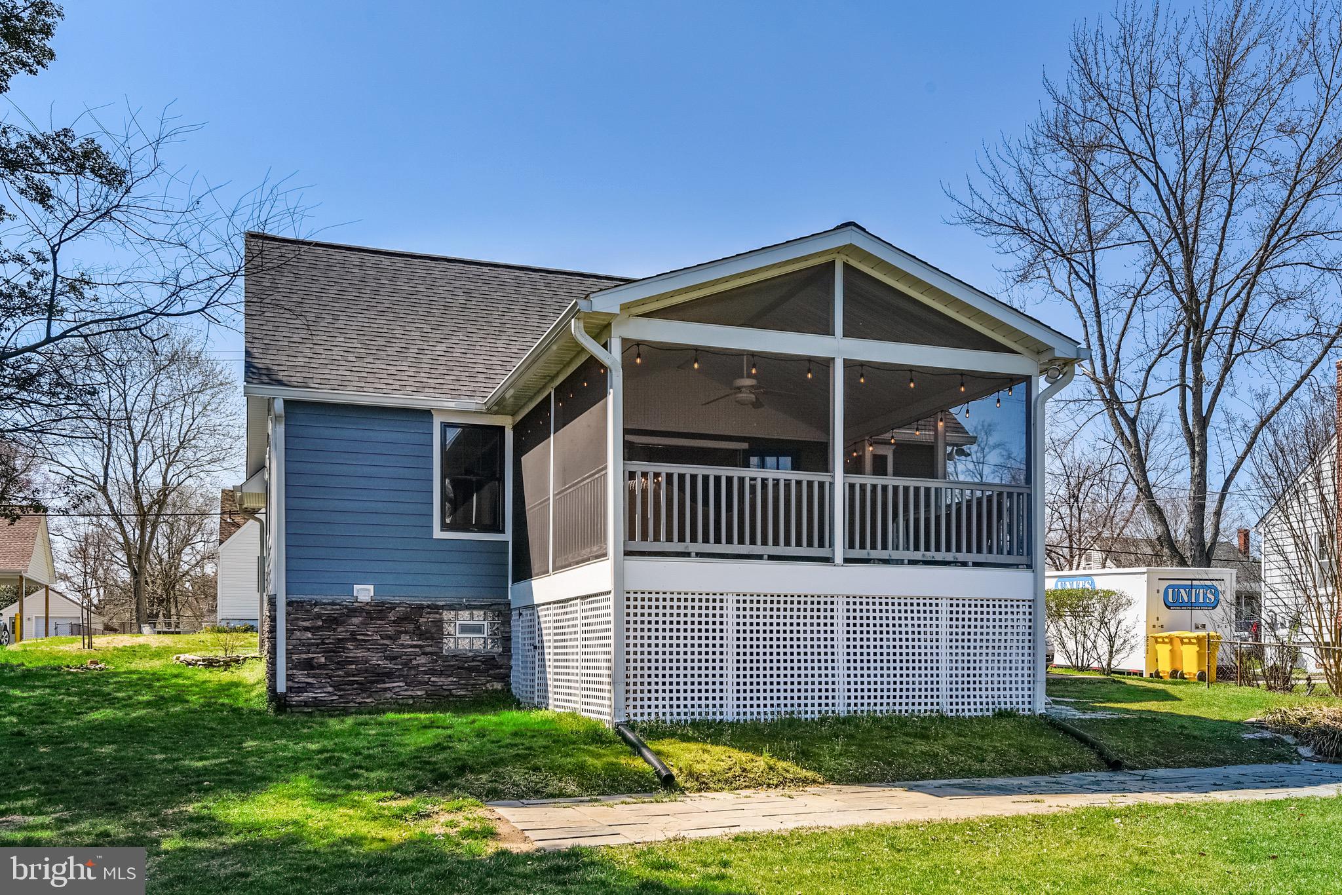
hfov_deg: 60.3
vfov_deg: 42.3
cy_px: 448
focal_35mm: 31
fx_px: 1156
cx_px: 671
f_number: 8
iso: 100
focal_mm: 31
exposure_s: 1/250
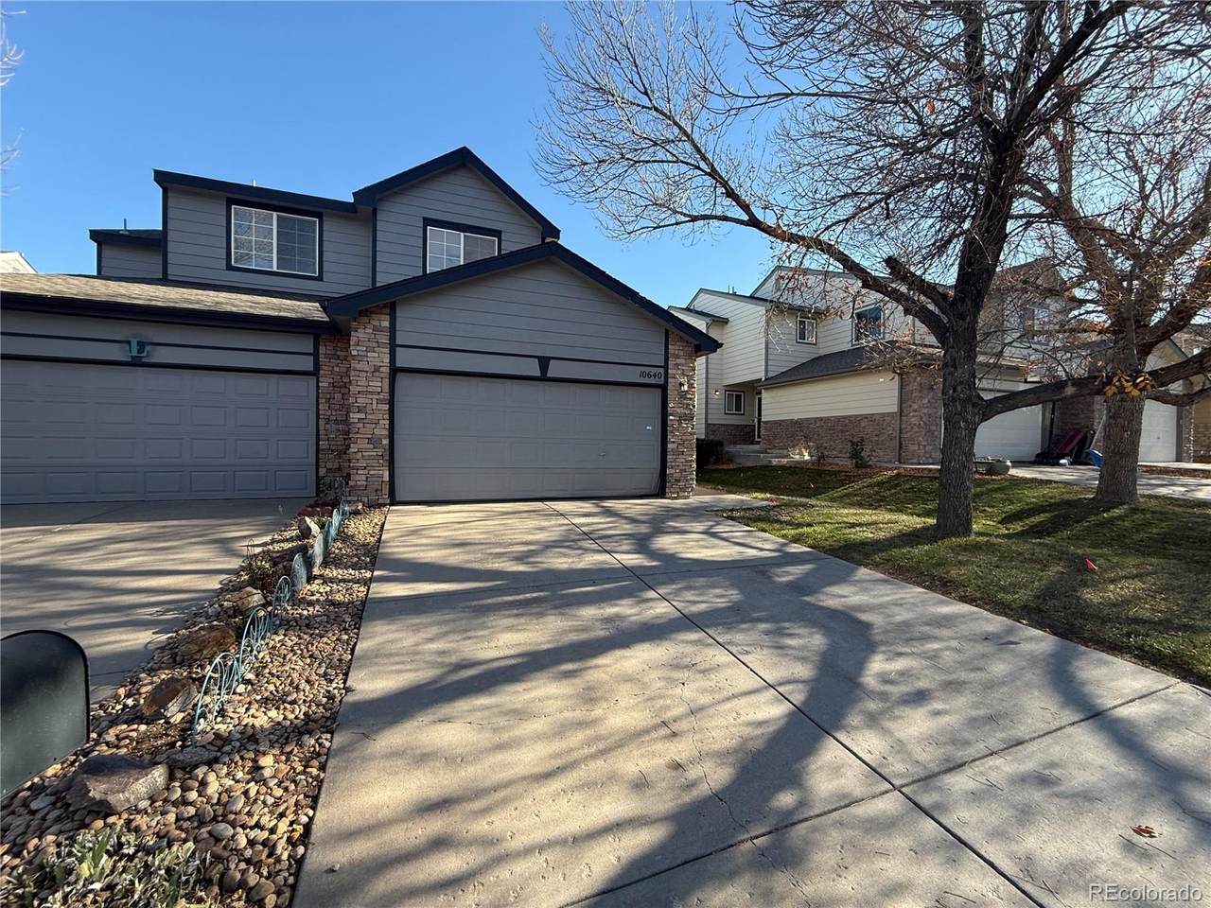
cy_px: 454
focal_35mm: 14
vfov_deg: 85.7
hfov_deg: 102.1
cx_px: 606
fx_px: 490
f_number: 2.2
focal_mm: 2.22
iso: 64
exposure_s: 1/574
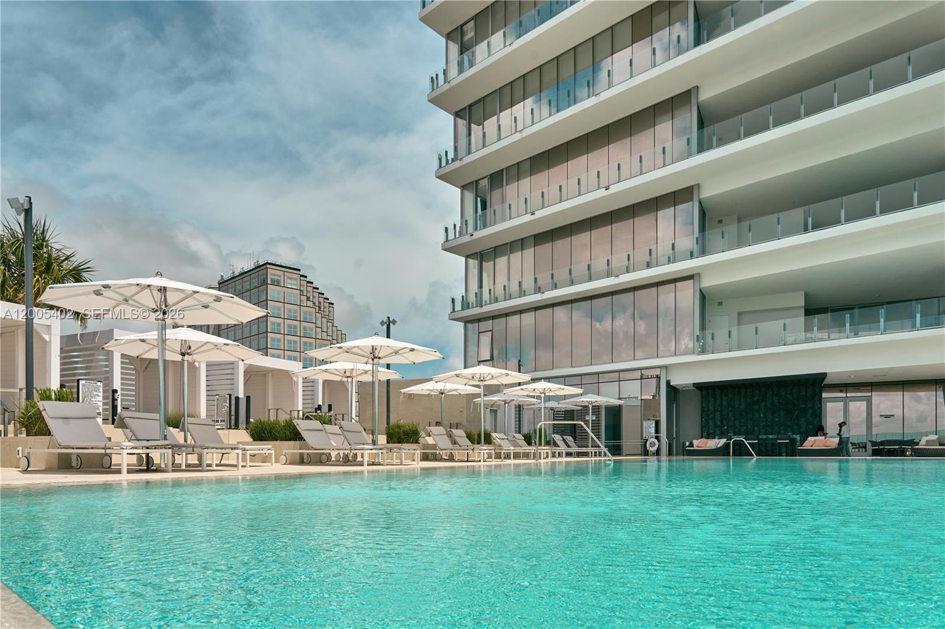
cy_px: 314
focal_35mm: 24
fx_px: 630
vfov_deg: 53.1
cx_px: 472
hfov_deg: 73.8
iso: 125
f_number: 10
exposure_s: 1/500
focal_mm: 24
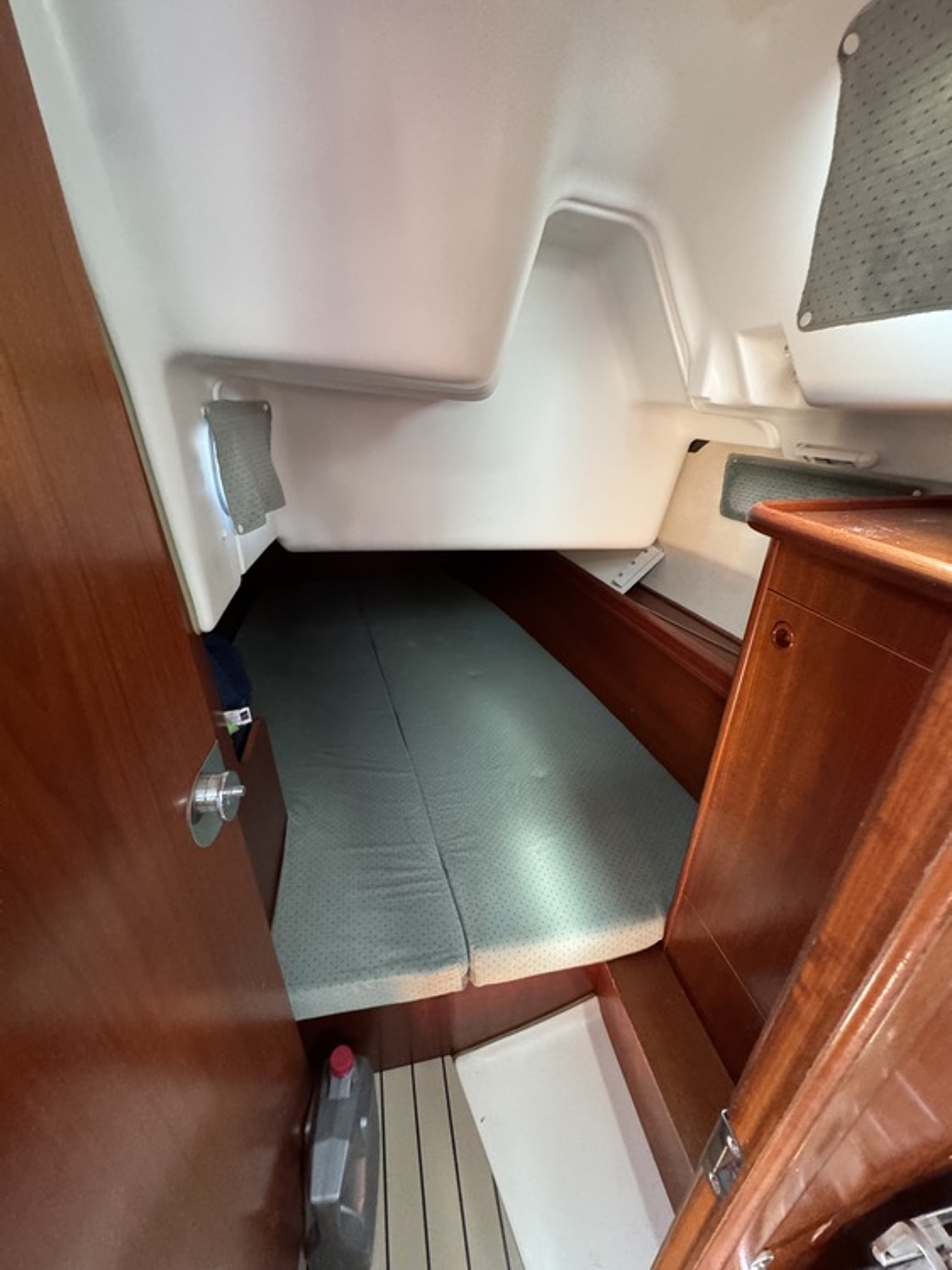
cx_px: 476
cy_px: 635
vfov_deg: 102.1
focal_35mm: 14
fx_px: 514
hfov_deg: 85.6
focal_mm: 2.22
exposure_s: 1/60
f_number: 2.2
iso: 640
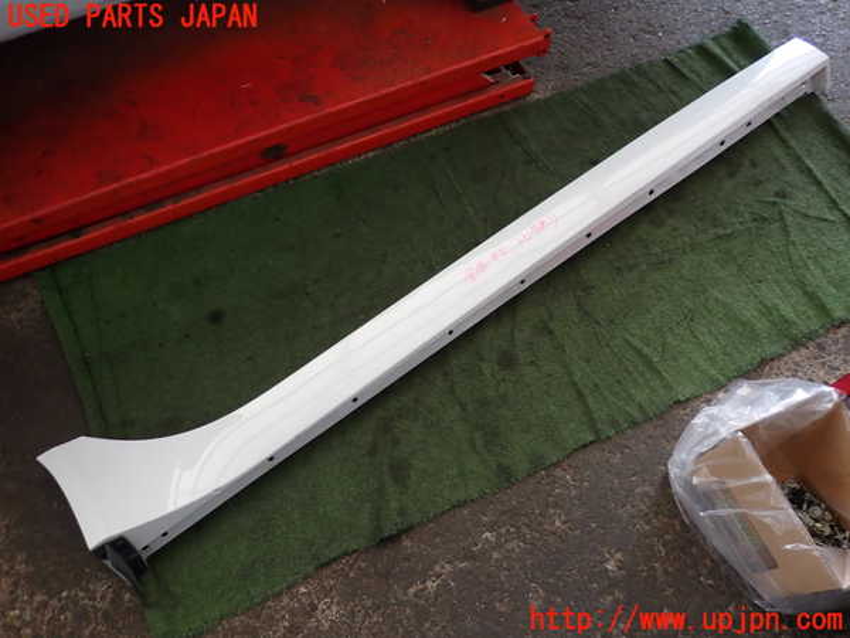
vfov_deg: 54.9
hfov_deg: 69.4
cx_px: 425
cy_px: 319
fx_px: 614
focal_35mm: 25
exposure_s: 1/60
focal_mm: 4.5
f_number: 2
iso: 200
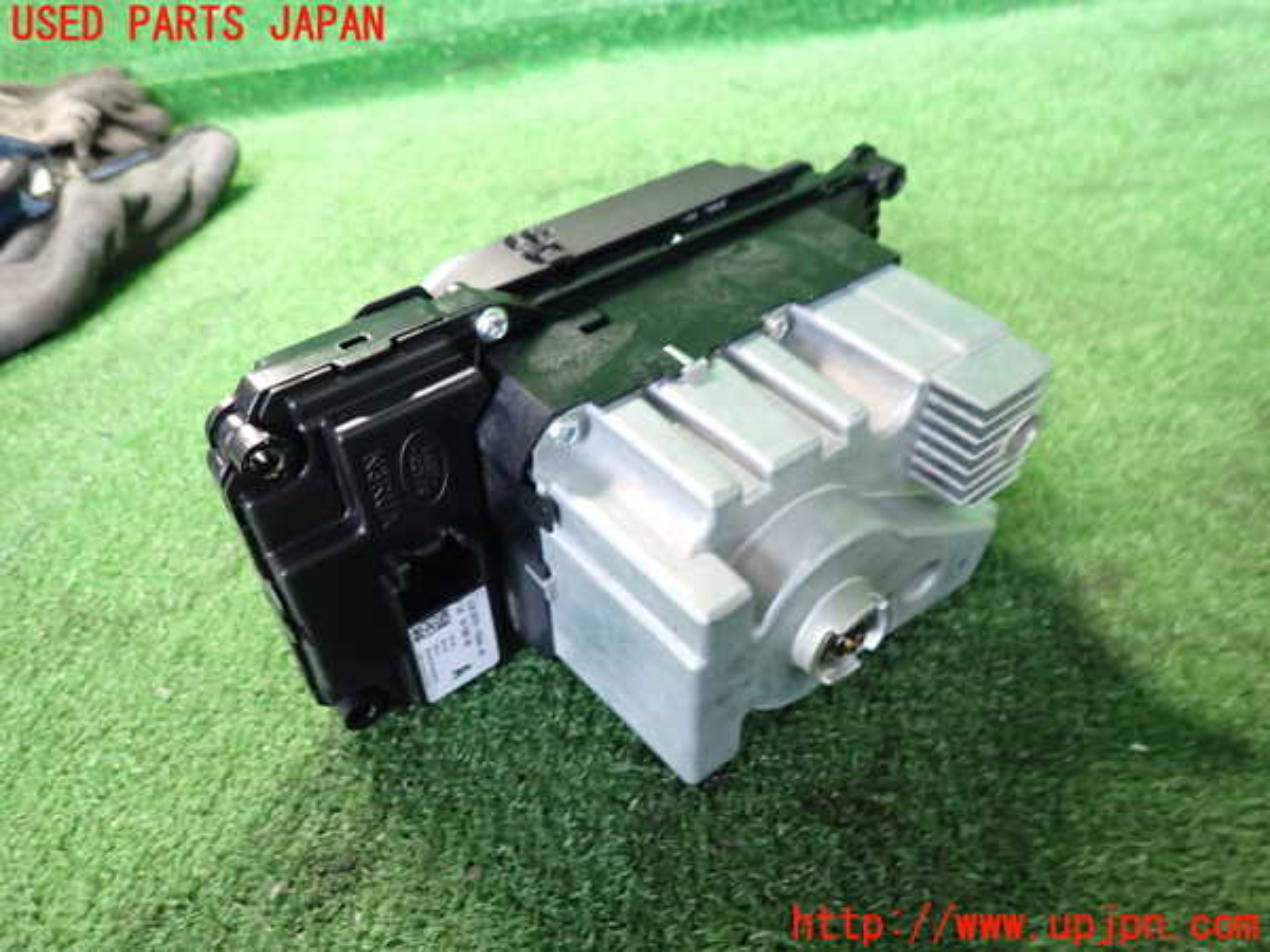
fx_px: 917
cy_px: 476
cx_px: 635
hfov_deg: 69.4
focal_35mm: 25
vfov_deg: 54.9
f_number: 2
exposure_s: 1/30
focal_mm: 4.5
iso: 800
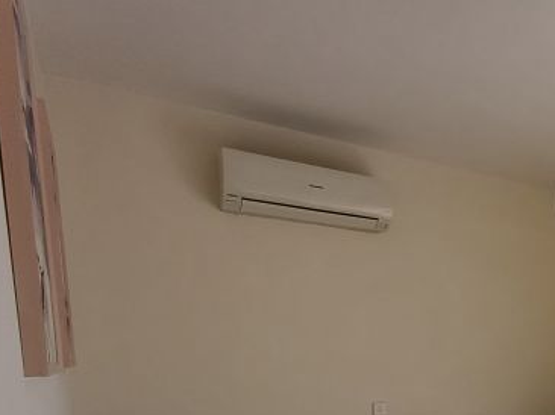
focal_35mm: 35
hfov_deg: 43.2
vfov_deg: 36.5
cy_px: 417
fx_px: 561
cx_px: 584
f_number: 2.2
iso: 40
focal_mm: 1.64
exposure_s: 1/452
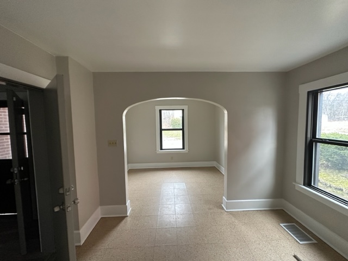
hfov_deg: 102.1
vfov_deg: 85.7
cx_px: 174
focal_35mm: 14
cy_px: 130
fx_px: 141
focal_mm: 2.22
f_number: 2.2
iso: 160
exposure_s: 1/99
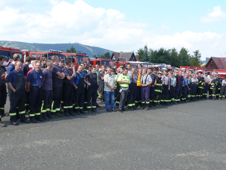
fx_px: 268
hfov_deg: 45.8
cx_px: 113
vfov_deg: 35.1
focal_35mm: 41
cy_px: 85
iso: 100
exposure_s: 1/250
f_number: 5
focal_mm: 8.7
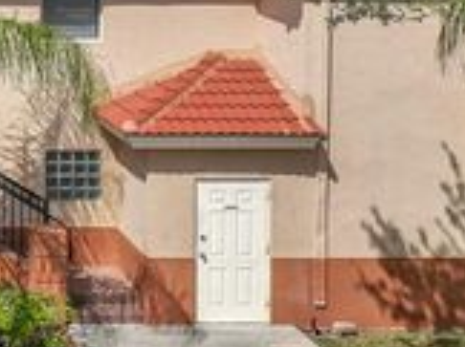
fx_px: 993
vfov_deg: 19.8
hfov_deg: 22.0
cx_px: -227
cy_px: 149
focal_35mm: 74
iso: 110
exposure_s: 1/3200
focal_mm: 12.29
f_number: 2.8
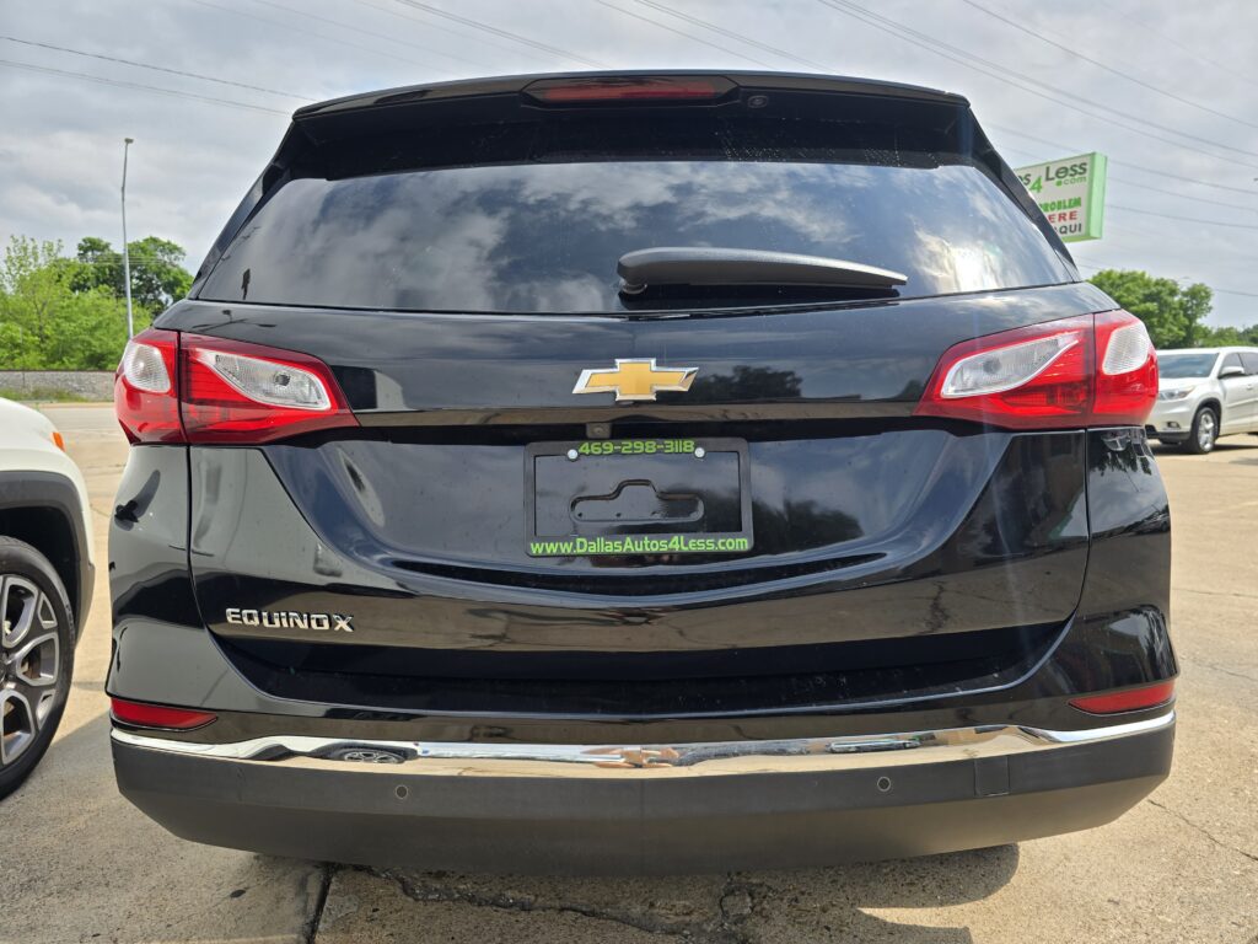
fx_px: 836
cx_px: 629
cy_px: 472
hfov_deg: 73.9
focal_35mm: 23
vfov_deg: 58.9
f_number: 1.7
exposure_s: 1/902
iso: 12
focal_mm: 6.3
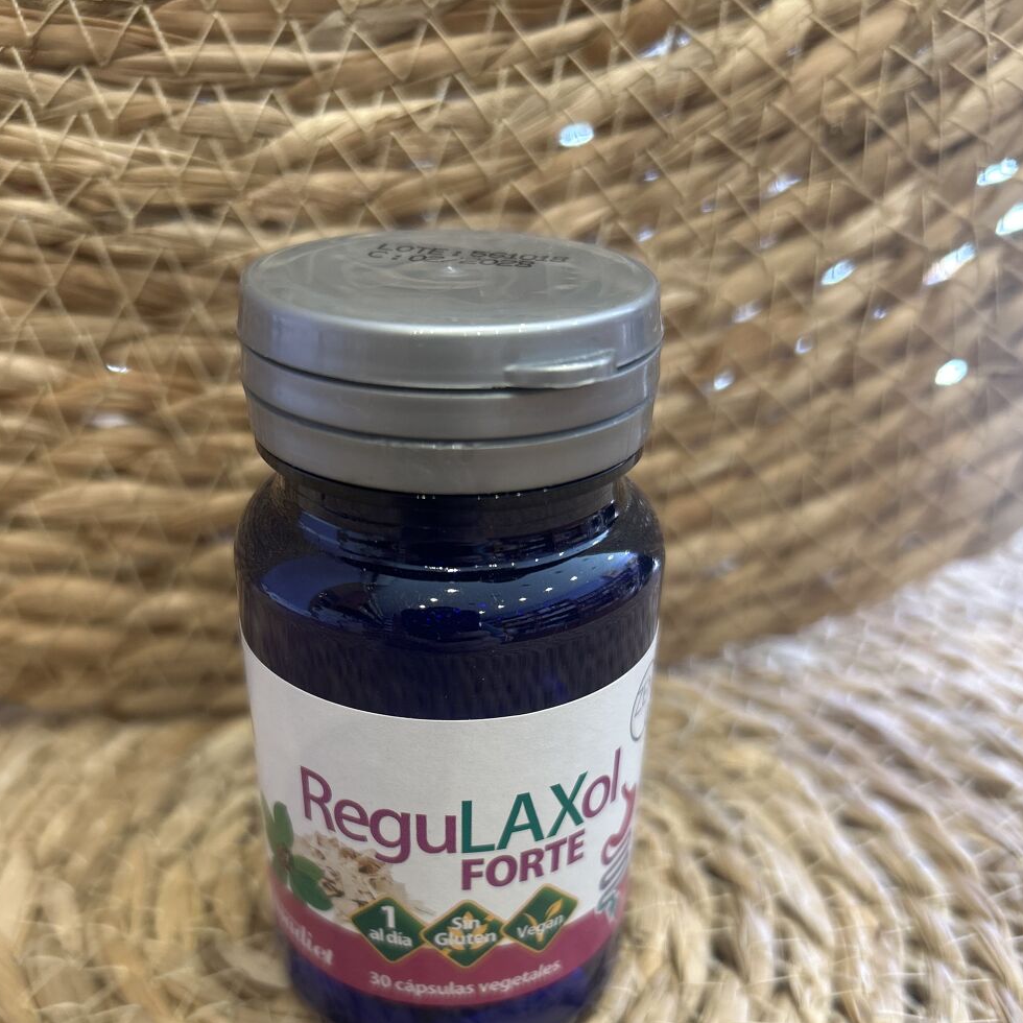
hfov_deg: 51.1
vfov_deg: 49.9
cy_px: 710
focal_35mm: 32
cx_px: 493
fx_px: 1070
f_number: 1.5
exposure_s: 1/50
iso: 125
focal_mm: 5.7
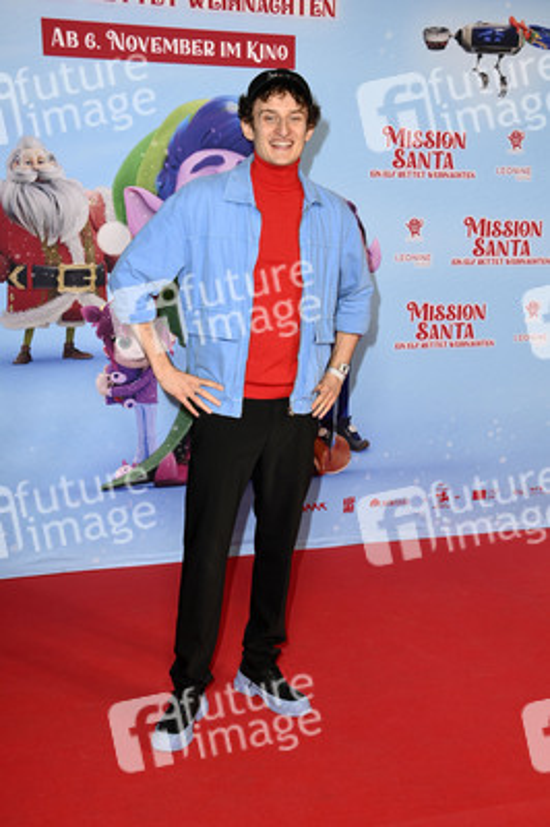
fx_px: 964
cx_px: 275
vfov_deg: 46.4
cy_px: 414
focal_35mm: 42
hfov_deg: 31.8
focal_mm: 42
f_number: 5.6
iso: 1000
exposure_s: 1/250
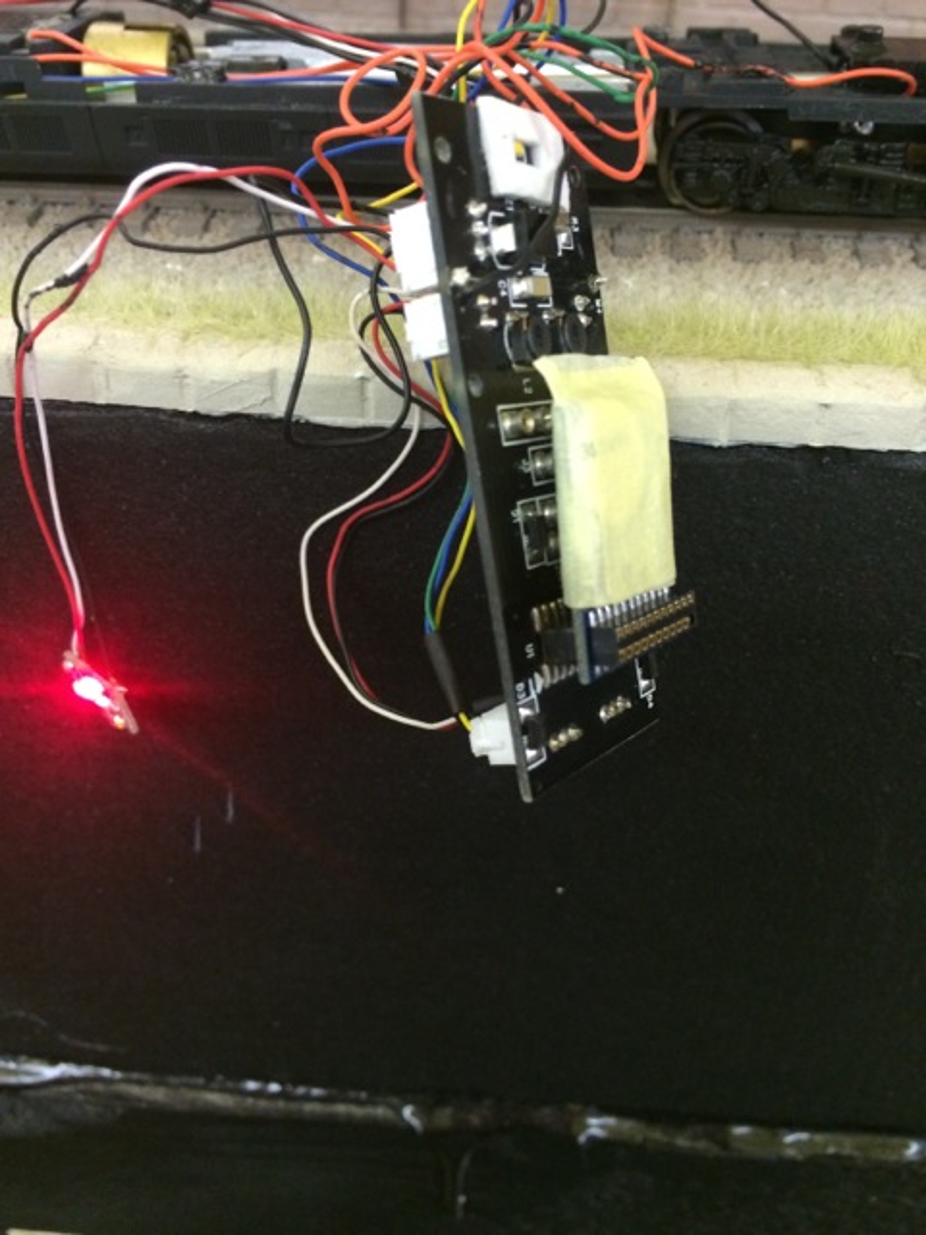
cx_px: 463
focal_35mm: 29
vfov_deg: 61.7
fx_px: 1034
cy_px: 618
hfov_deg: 48.2
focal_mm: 4.15
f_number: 2.2
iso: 320
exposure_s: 1/30
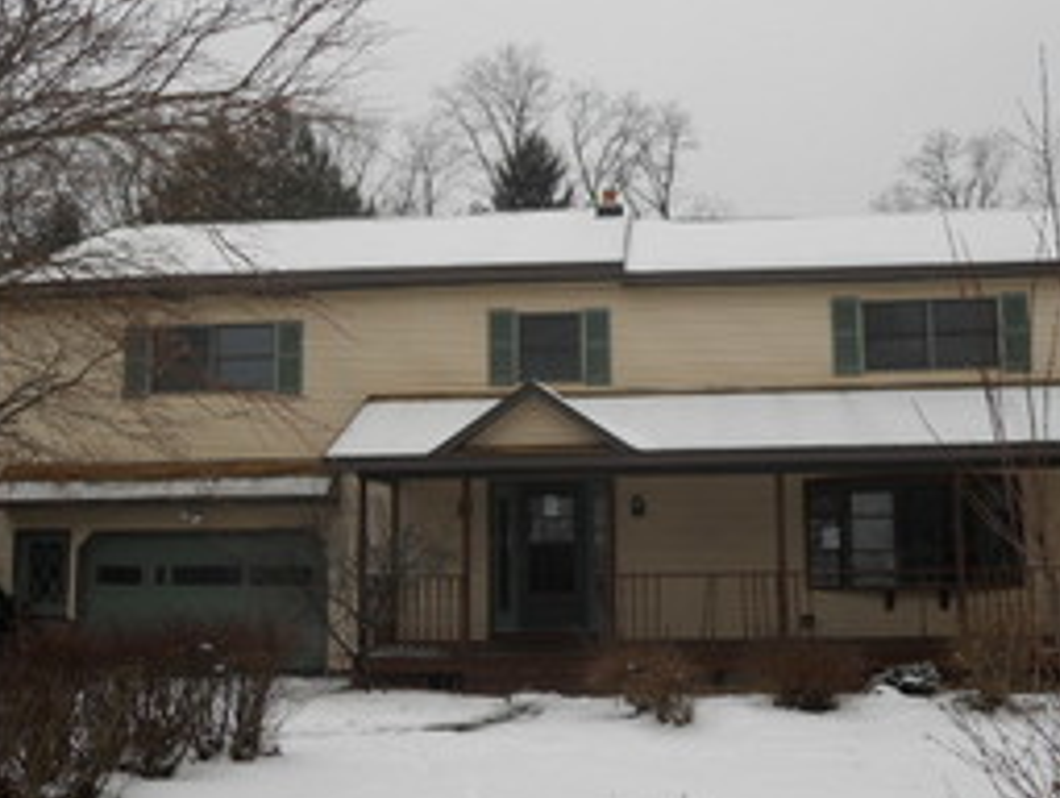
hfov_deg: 48.9
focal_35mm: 38
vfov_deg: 37.8
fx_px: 1165
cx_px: 549
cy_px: 399
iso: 80
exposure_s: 1/400
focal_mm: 5
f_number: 2.7
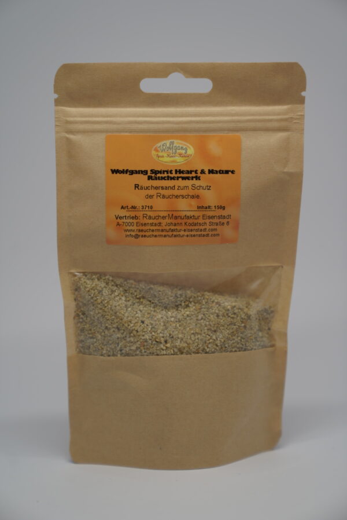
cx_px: 174
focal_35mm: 70
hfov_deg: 19.5
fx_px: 1010
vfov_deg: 28.8
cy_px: 260
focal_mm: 70
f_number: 3.5
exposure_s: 1/100
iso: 80
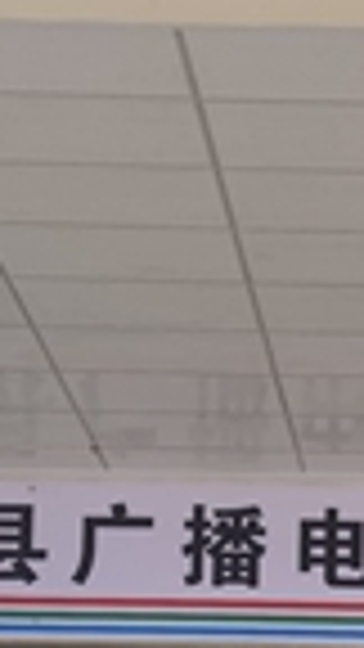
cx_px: 593
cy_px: 1012
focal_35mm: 131
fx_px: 2248
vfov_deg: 15.0
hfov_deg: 9.0
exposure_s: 1/402
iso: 50
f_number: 1.9
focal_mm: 6.71
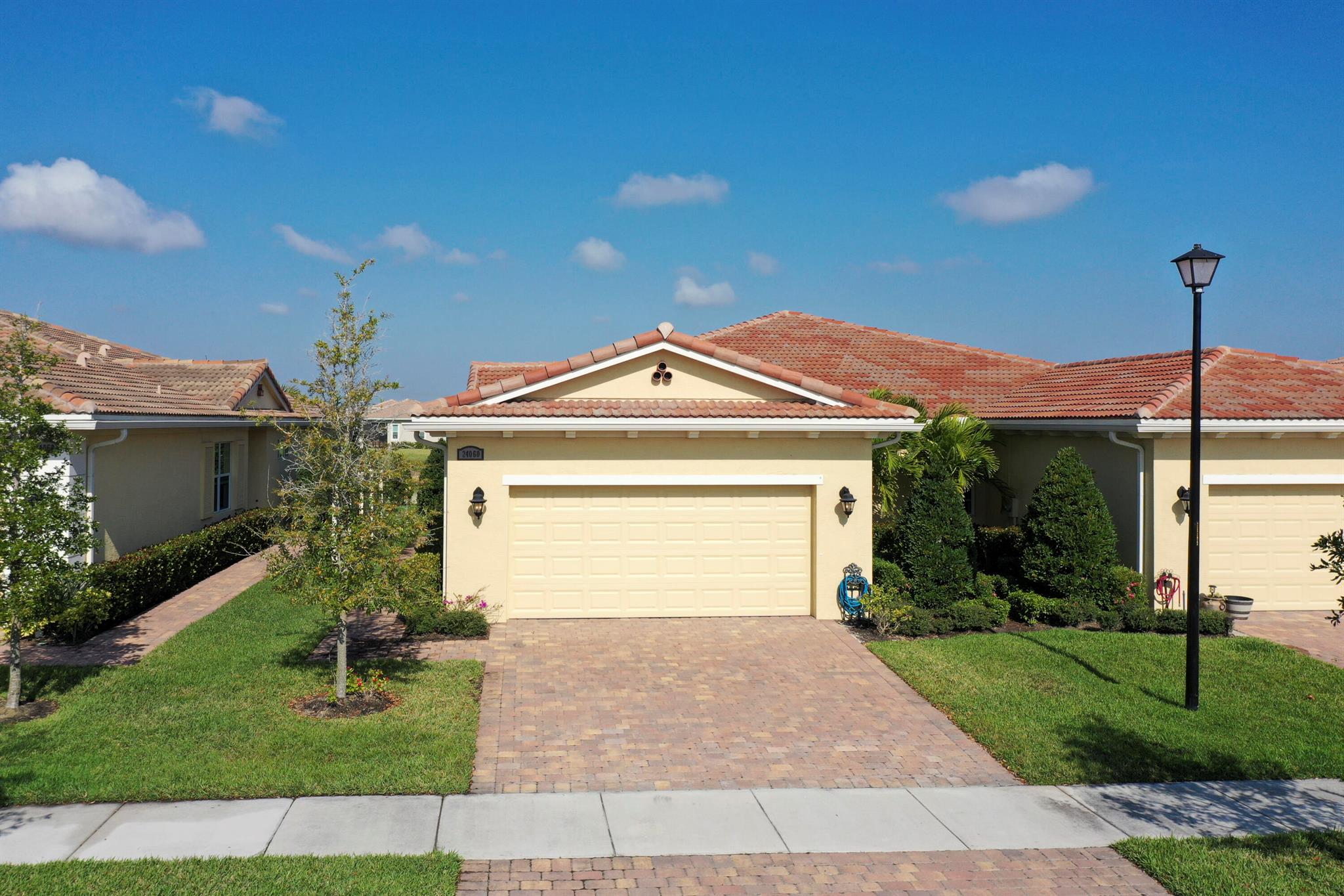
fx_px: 1045
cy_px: 448
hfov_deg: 65.5
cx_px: 672
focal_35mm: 28
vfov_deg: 46.4
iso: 100
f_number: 5
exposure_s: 1/1000
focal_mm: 10.26
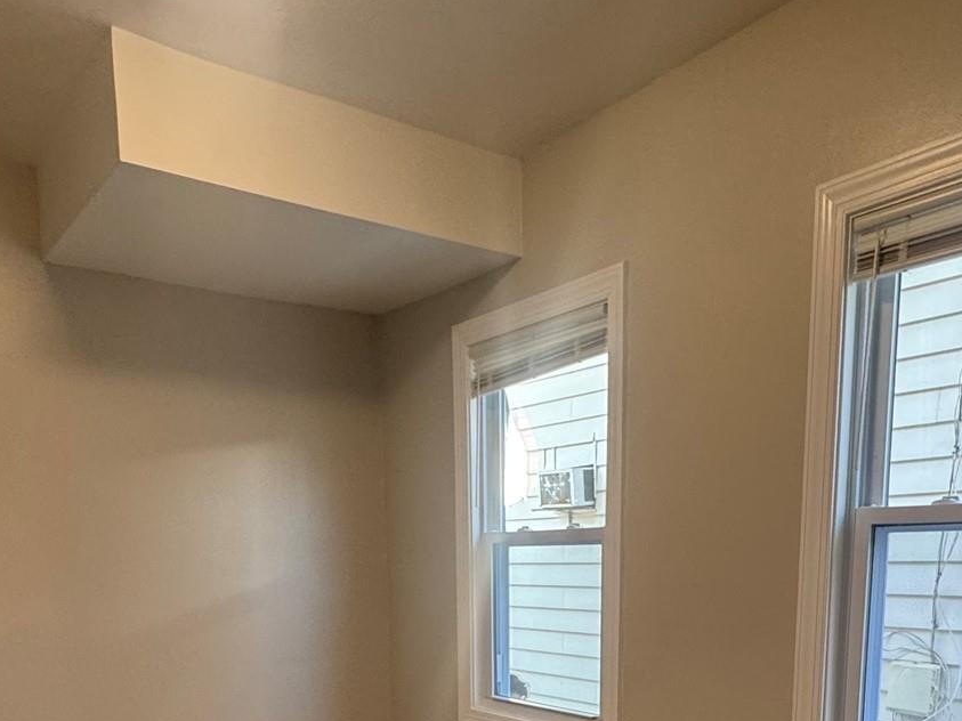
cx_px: 560
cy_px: 724
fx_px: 945
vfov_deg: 37.3
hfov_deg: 53.7
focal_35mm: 34
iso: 200
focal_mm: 2.22
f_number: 2.2
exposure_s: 1/120
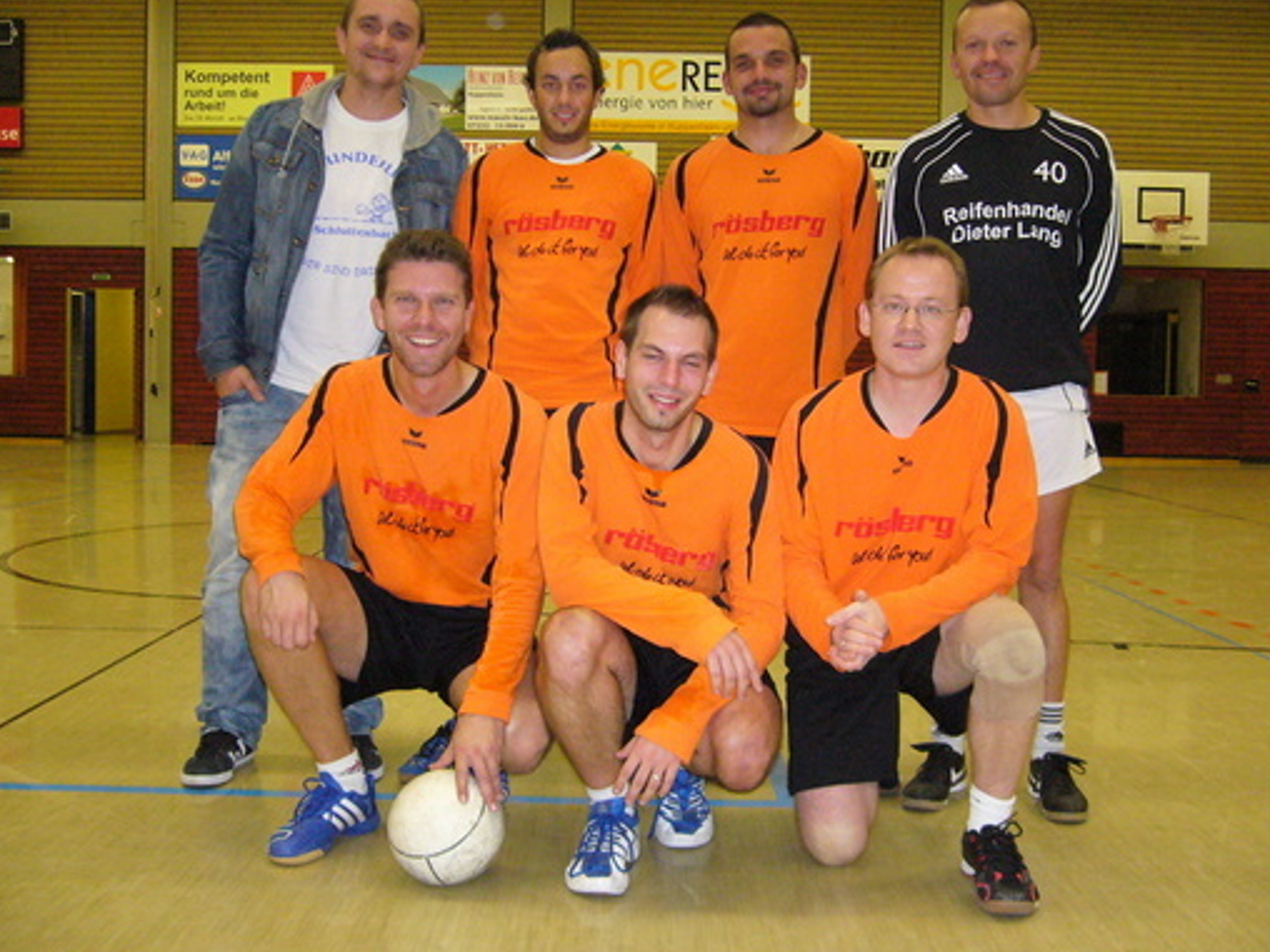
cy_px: 459
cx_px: 638
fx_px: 1431
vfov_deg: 36.8
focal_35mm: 39
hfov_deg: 47.9
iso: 400
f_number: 2.9
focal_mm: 6
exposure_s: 1/60
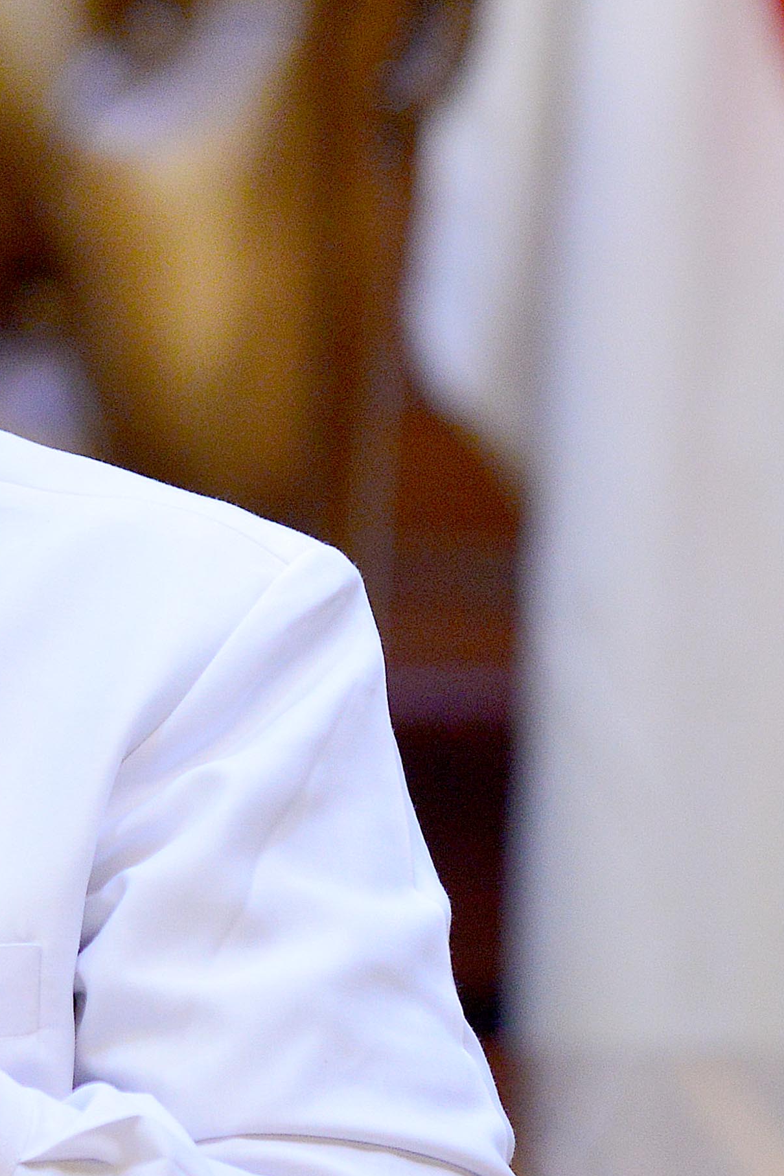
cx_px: -641
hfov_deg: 2.5
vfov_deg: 3.8
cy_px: 292
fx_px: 17867
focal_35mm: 547
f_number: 3.5
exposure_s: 1/125
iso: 2500
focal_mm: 165
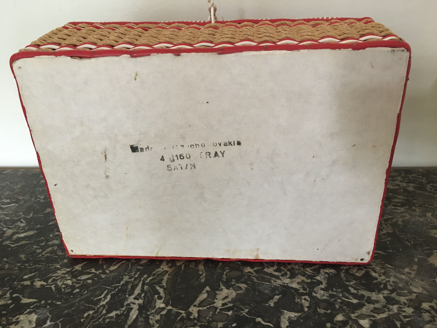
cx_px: 218
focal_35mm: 29
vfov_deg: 48.2
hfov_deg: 61.7
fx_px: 366
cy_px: 164
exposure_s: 1/33
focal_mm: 4.15
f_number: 2.2
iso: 125
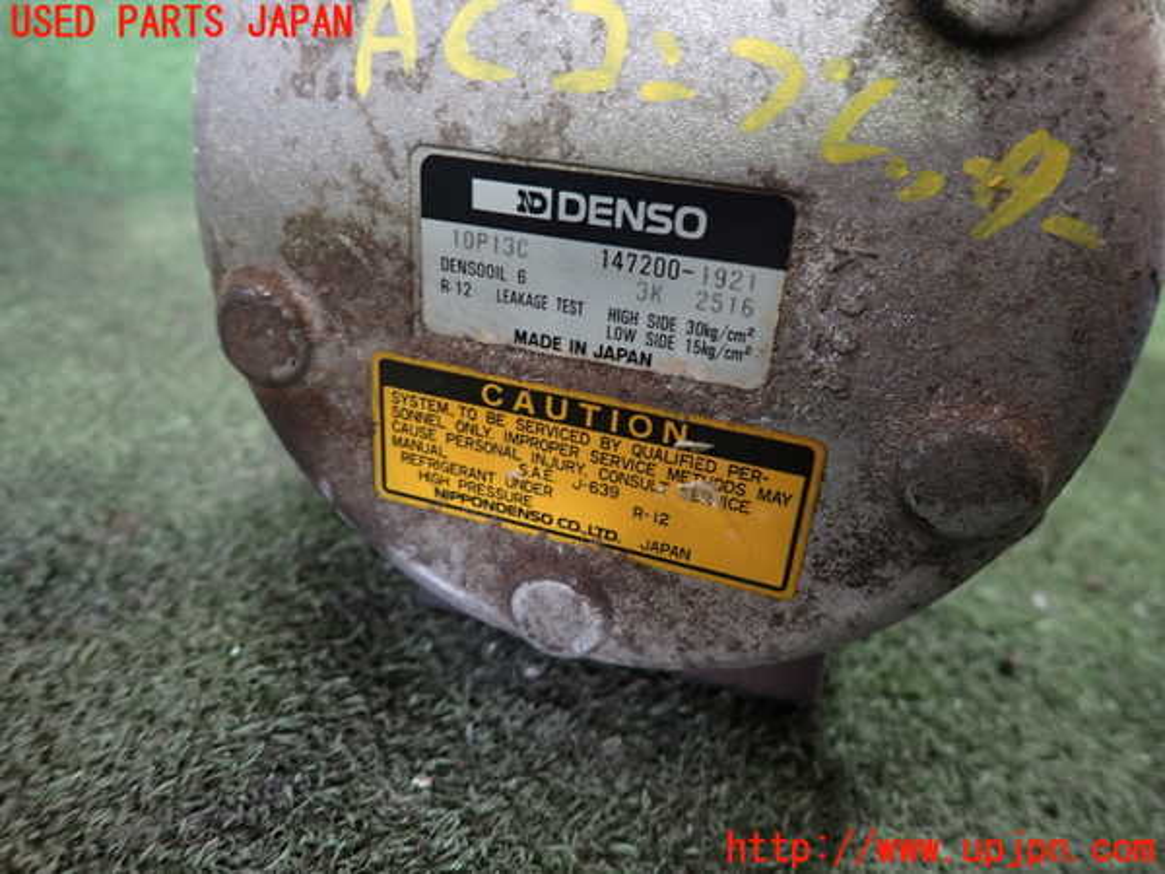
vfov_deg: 54.9
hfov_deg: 69.4
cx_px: 582
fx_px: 841
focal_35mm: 25
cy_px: 437
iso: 320
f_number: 2
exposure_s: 1/30
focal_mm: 4.5
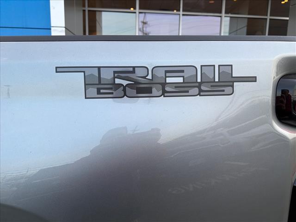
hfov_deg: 71.6
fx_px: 205
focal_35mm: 24
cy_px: 111
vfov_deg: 56.8
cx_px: 148
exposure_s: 1/822
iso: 80
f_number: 1.78
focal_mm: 6.76
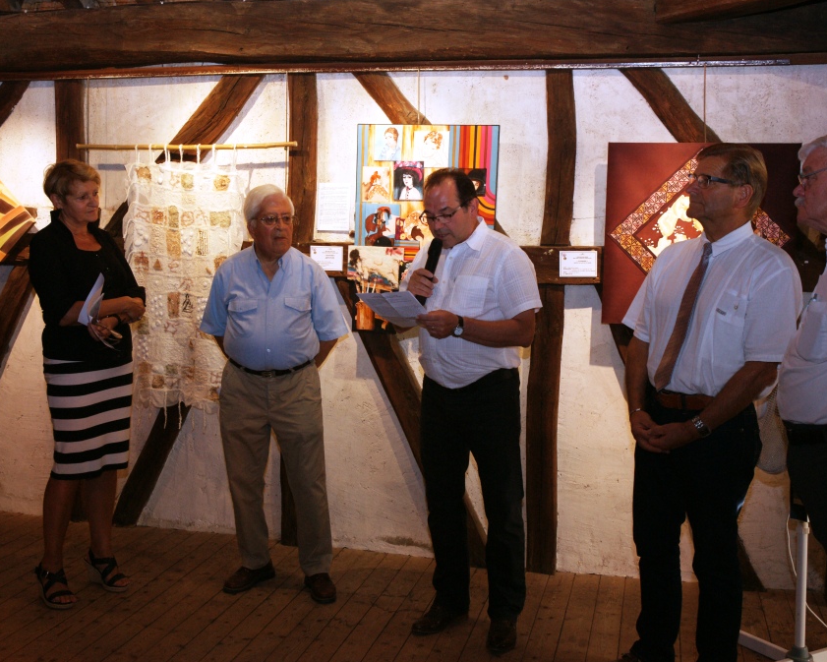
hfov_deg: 45.8
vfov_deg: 37.3
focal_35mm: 40
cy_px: 328
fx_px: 979
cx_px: 384
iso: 800
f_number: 5.6
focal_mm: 35
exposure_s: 1/60
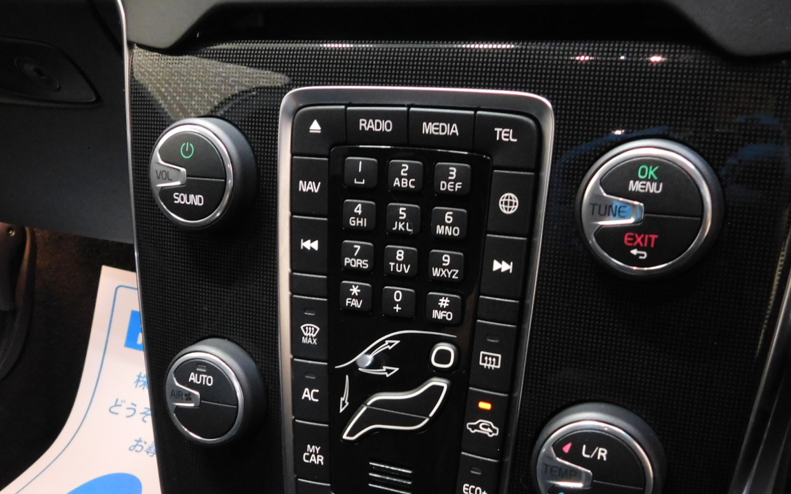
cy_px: 322
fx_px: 733
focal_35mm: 34
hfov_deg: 56.7
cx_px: 417
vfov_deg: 36.9
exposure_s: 1/8
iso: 560
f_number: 3
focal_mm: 4
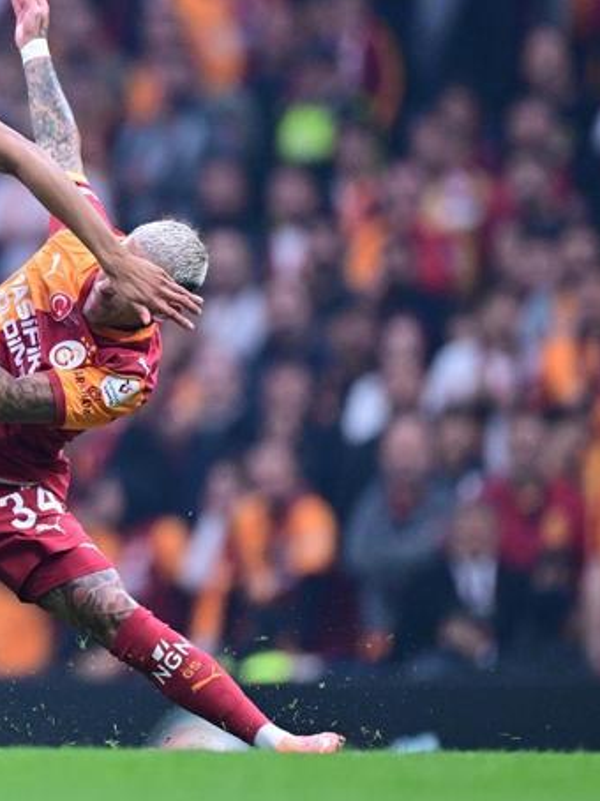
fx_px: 16308
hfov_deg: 2.1
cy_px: 318
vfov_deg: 2.8
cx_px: -120
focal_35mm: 705
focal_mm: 400
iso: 2500
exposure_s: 1/1600
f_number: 2.8
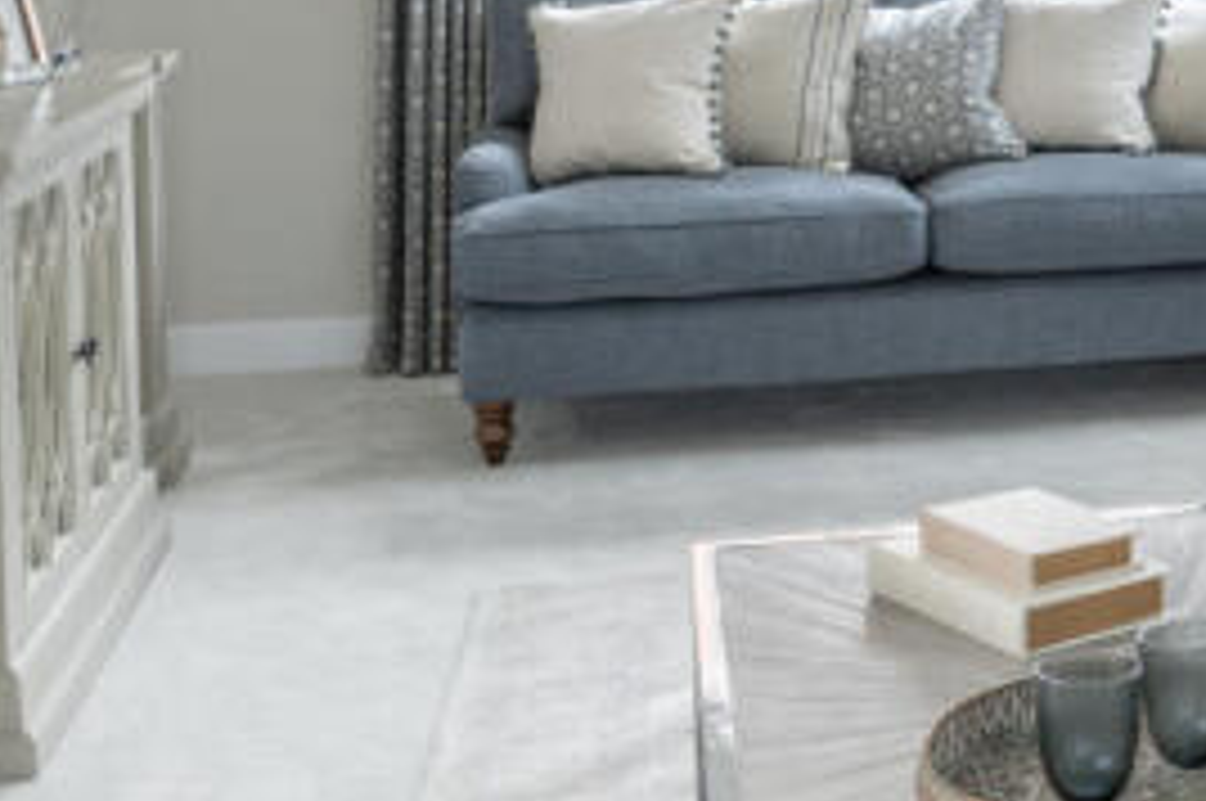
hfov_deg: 26.9
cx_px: 1217
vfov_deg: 18.5
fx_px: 2376
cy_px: -47
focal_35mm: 71
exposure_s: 1/2
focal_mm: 29
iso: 100
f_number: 16
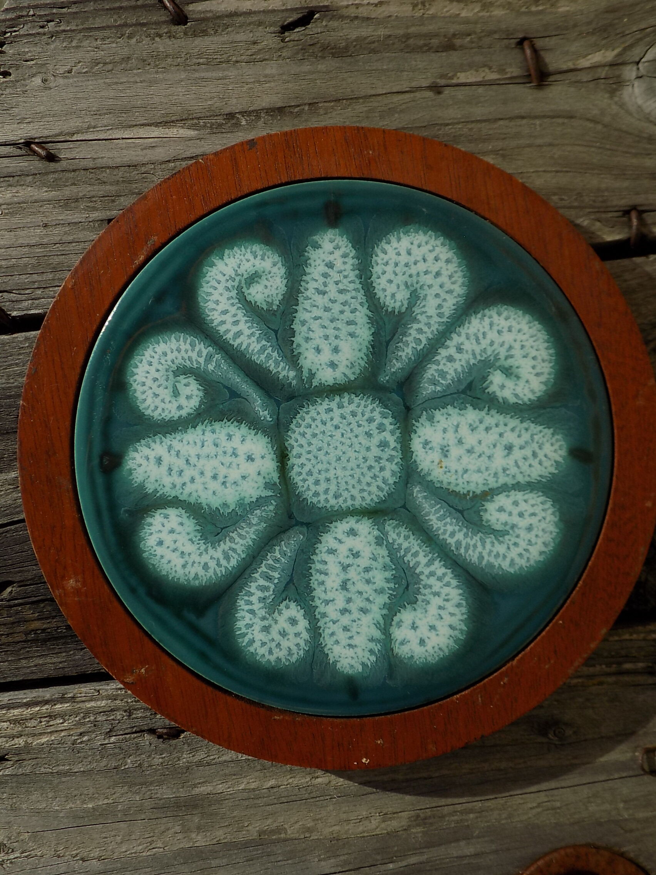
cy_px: 438
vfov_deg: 54.0
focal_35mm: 34
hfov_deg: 41.8
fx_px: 859
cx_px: 328
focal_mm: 6.1
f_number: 10.9
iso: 80
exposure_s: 1/200
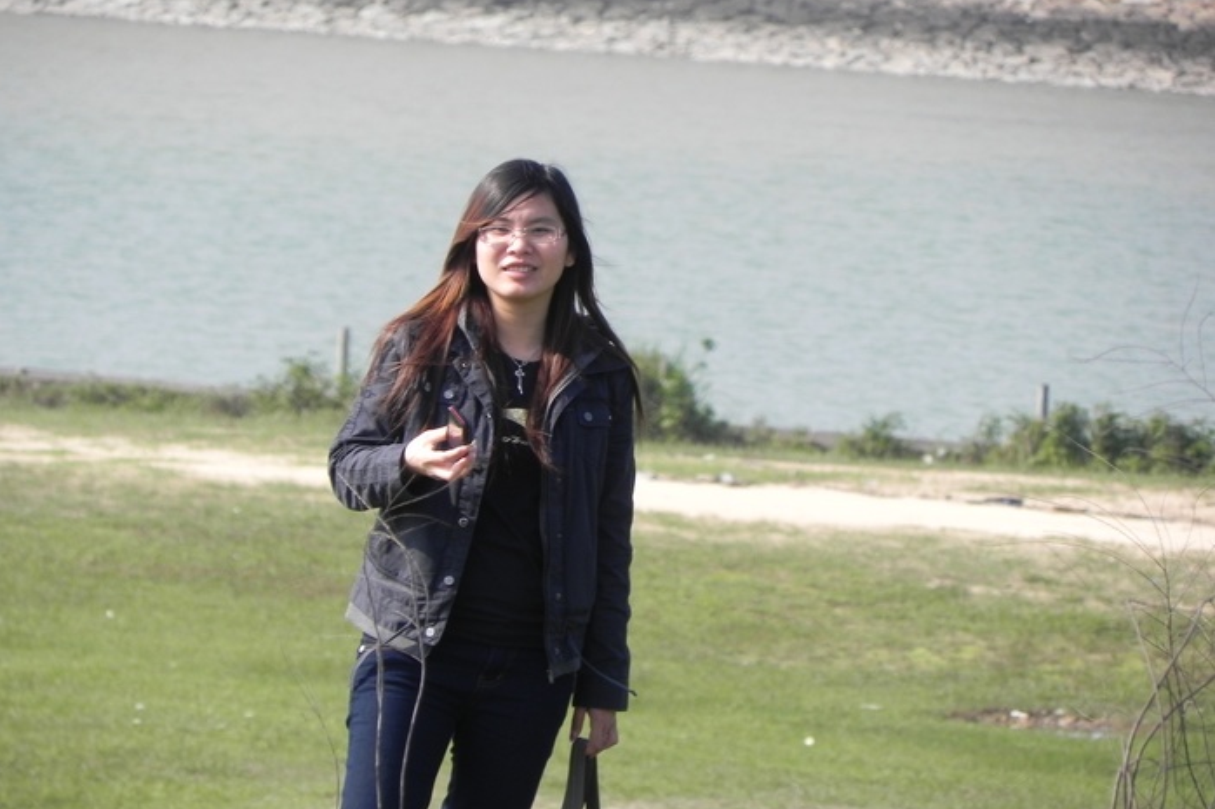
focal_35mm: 574
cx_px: 608
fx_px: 19367
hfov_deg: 3.6
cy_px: 436
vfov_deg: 2.4
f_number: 5.6
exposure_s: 1/309
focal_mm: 97.8
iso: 160
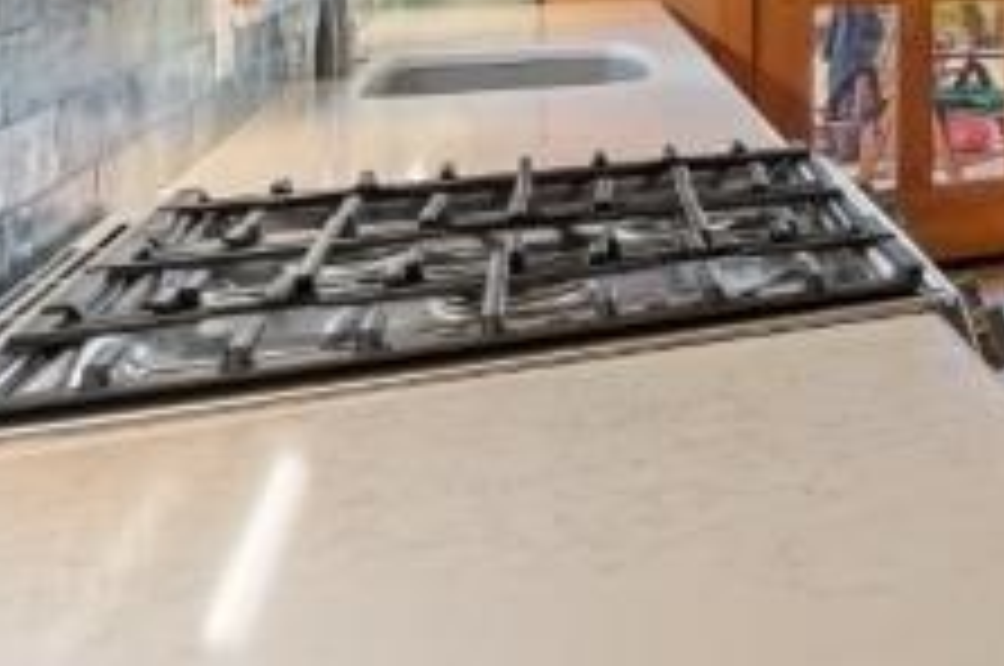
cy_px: -117
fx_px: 1532
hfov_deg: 25.5
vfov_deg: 22.7
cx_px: 1562
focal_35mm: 55
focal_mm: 17
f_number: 8
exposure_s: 1/1.25
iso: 125
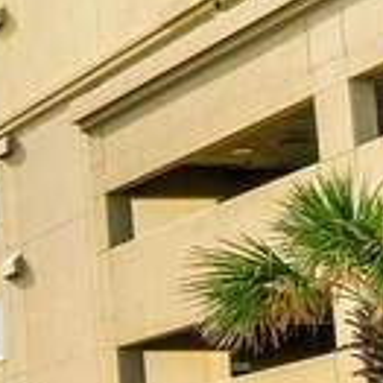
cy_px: 437
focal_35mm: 129
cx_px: -1026
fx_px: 1617
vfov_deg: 13.2
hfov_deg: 8.7
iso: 500
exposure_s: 1/320
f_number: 11
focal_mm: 15.5
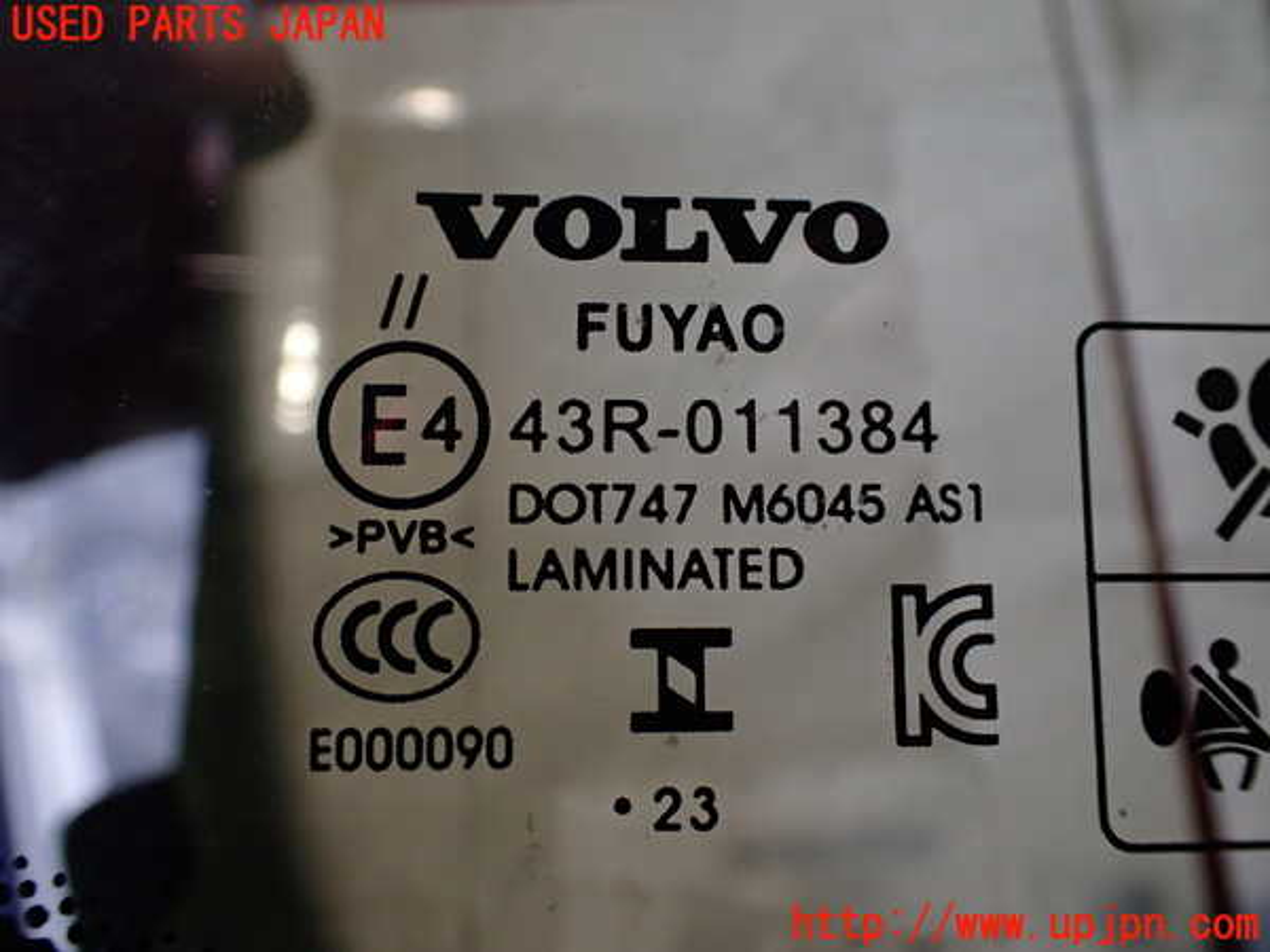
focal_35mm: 30
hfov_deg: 60.0
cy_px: 476
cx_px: 635
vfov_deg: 46.8
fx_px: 1101
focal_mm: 5.4
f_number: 2.3
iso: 250
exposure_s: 1/125
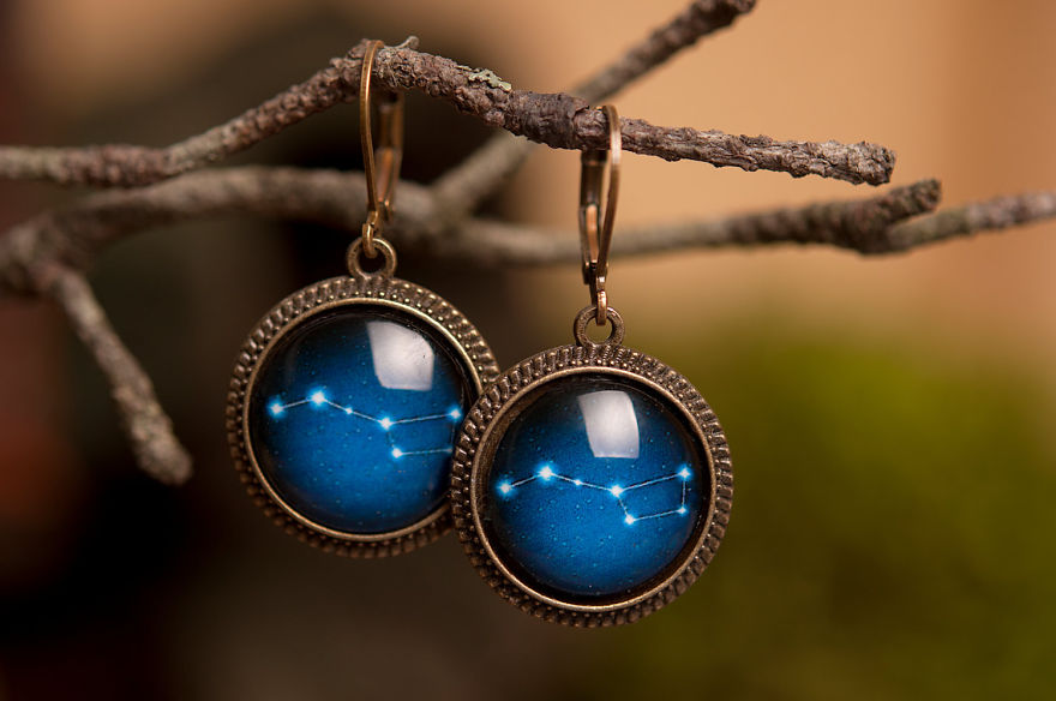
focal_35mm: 90
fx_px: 2636
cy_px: 350
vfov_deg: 15.1
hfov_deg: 22.7
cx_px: 528
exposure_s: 1/60
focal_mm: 60
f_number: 4
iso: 100
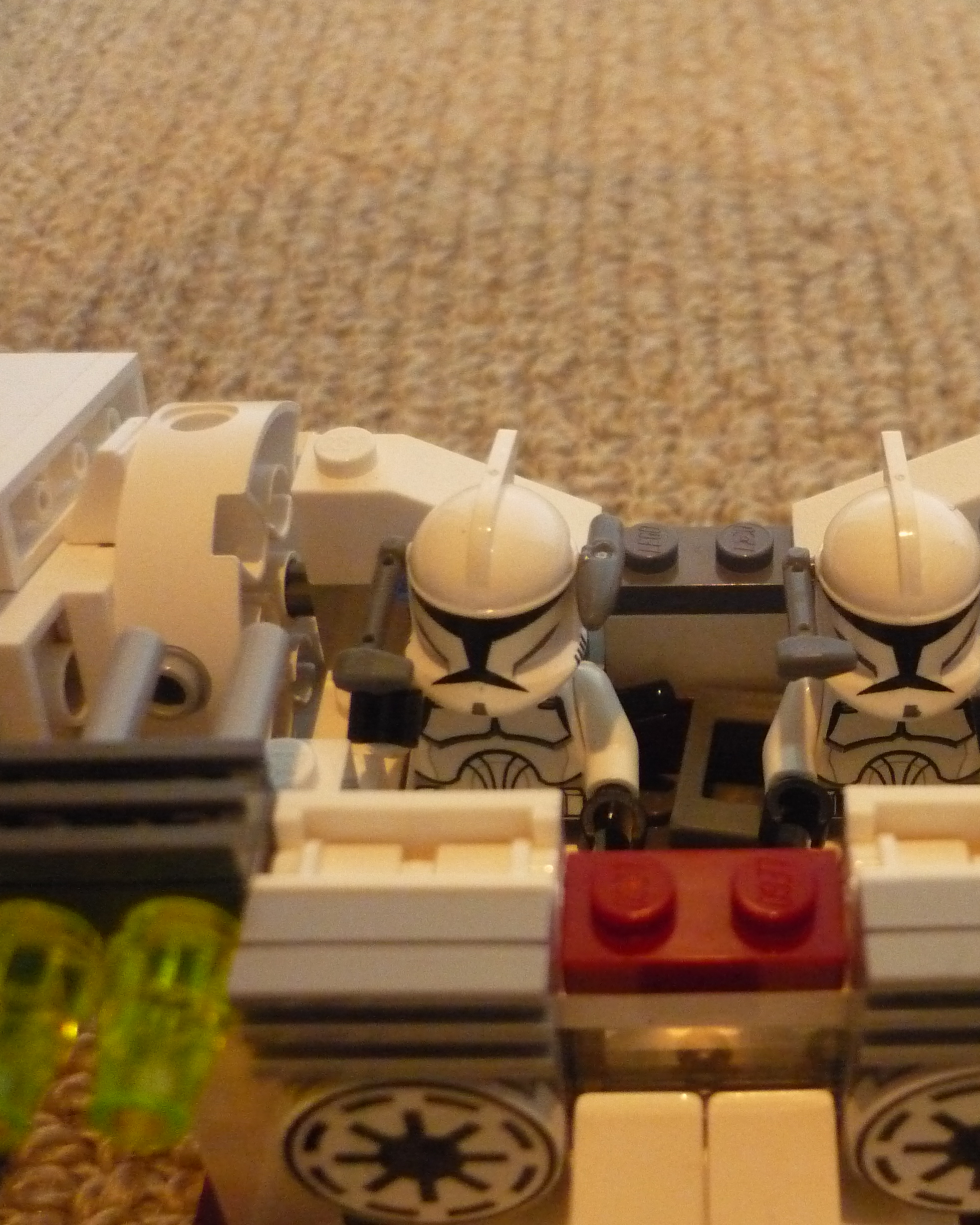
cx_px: 768
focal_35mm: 43
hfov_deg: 34.0
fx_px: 1559
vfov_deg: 42.9
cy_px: 612
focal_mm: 5.5
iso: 800
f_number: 2.8
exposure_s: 1/30
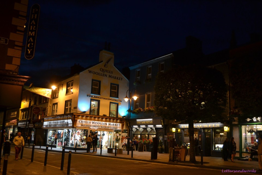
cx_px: 131
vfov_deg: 36.9
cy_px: 88
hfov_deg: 53.1
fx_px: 262
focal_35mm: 36
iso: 1000
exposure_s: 1/60
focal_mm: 24
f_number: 3.8
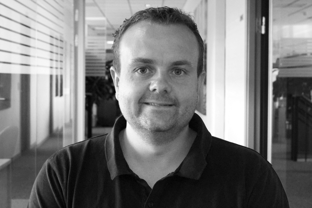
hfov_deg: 29.9
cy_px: 104
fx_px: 585
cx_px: 156
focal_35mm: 68
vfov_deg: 20.1
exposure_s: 1/60
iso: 3200
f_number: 10
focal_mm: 45
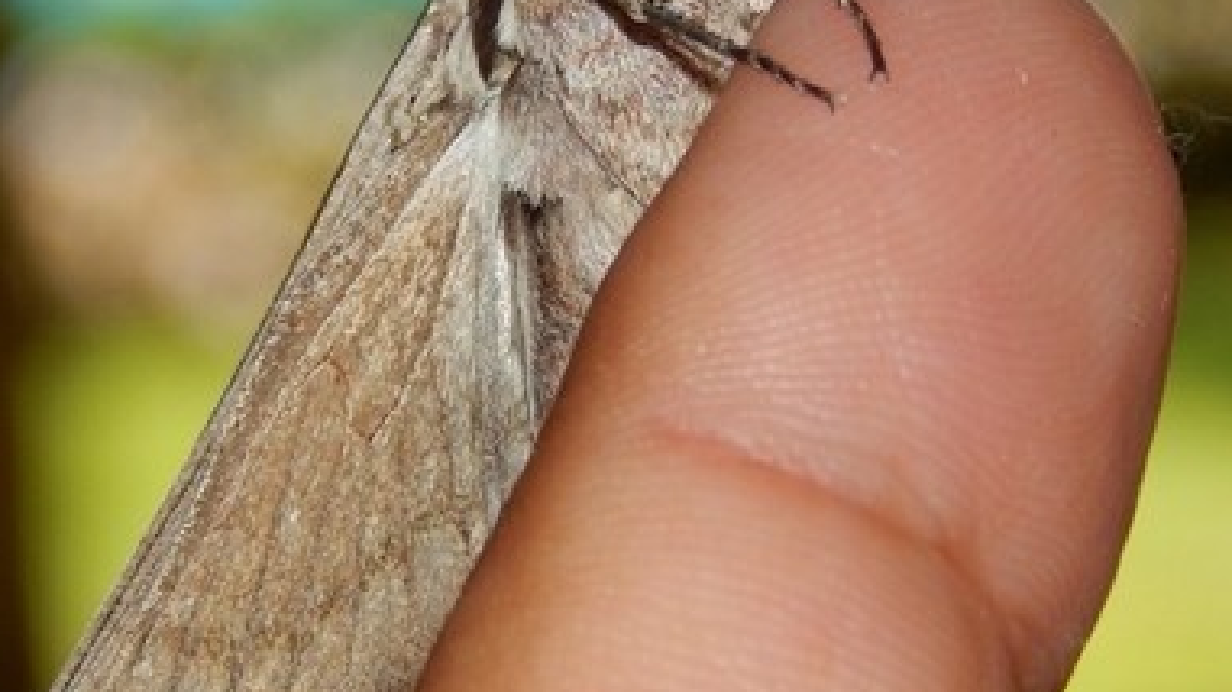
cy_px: 443
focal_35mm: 371
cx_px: 462
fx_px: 12115
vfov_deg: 3.3
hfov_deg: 5.8
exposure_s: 1/60
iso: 125
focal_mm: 28.7
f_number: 10.1
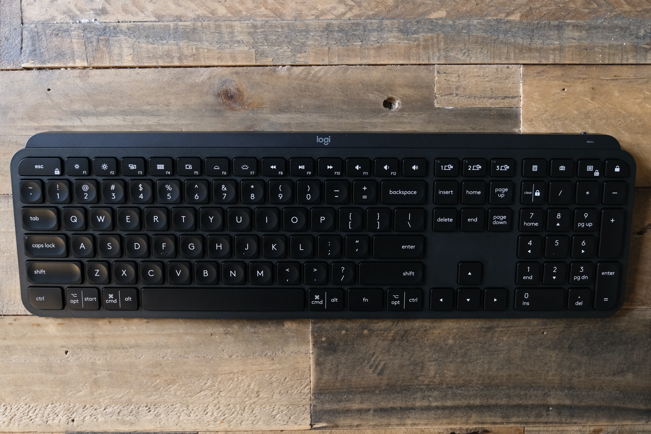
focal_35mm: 33
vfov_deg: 40.0
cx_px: 326
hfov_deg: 57.2
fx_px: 597
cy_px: 217
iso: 2500
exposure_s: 1/125
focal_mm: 22
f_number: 2.8
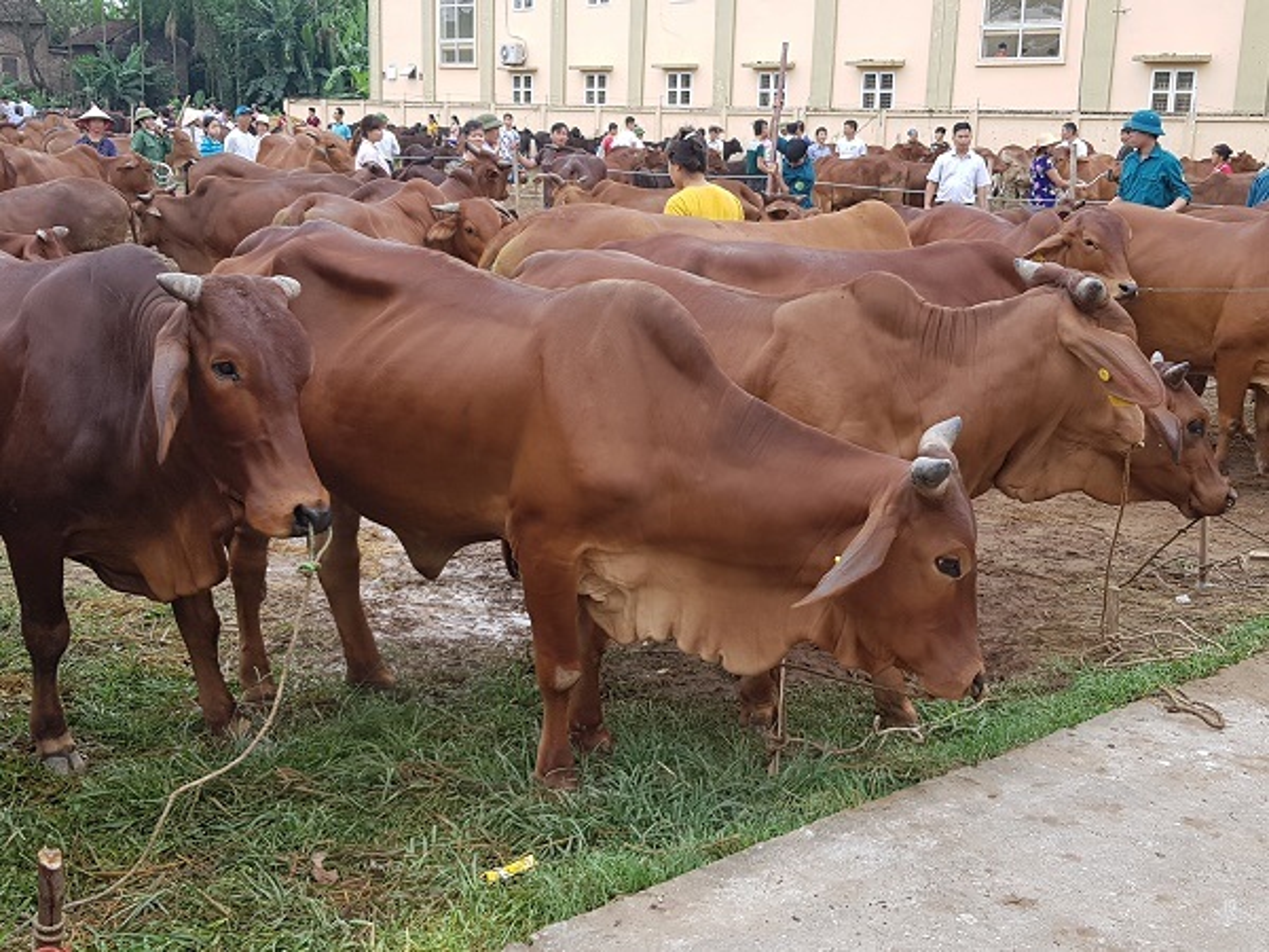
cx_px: 634
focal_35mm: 26
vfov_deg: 53.1
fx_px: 953
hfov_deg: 67.3
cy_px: 476
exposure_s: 1/312
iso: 40
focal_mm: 4.3
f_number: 1.7
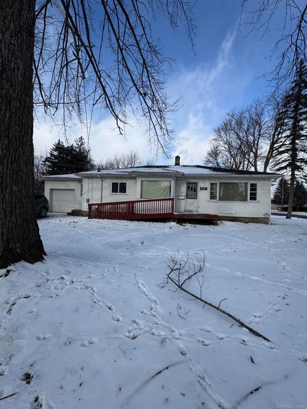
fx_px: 166
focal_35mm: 14
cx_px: 154
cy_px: 204
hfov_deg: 85.7
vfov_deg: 102.1
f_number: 2.2
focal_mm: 2.22
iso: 50
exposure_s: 1/1880
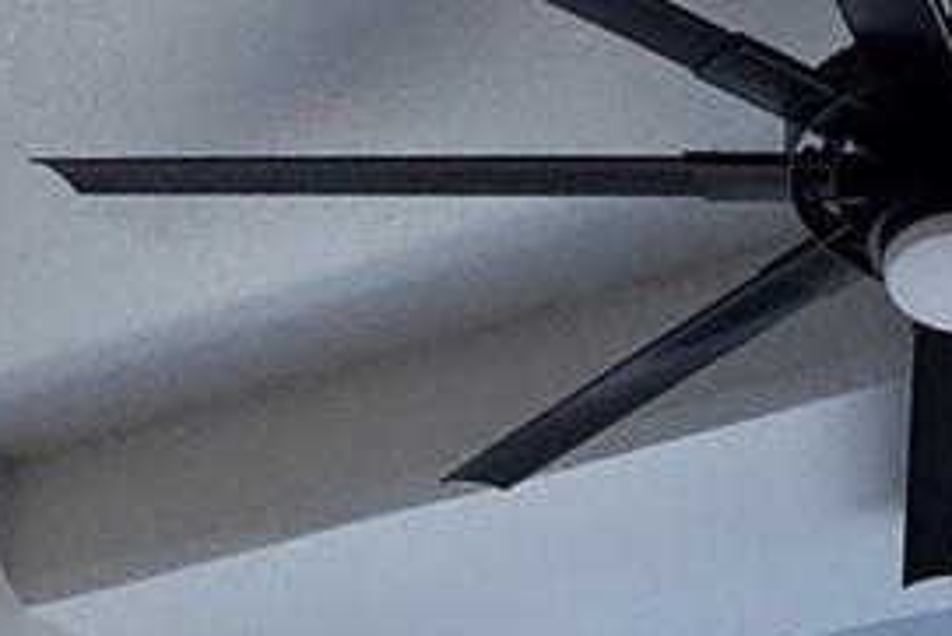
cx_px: 1251
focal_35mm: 86
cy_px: 1574
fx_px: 2275
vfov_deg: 12.3
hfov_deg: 21.3
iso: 40
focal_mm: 2.22
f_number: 2.2
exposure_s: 1/144
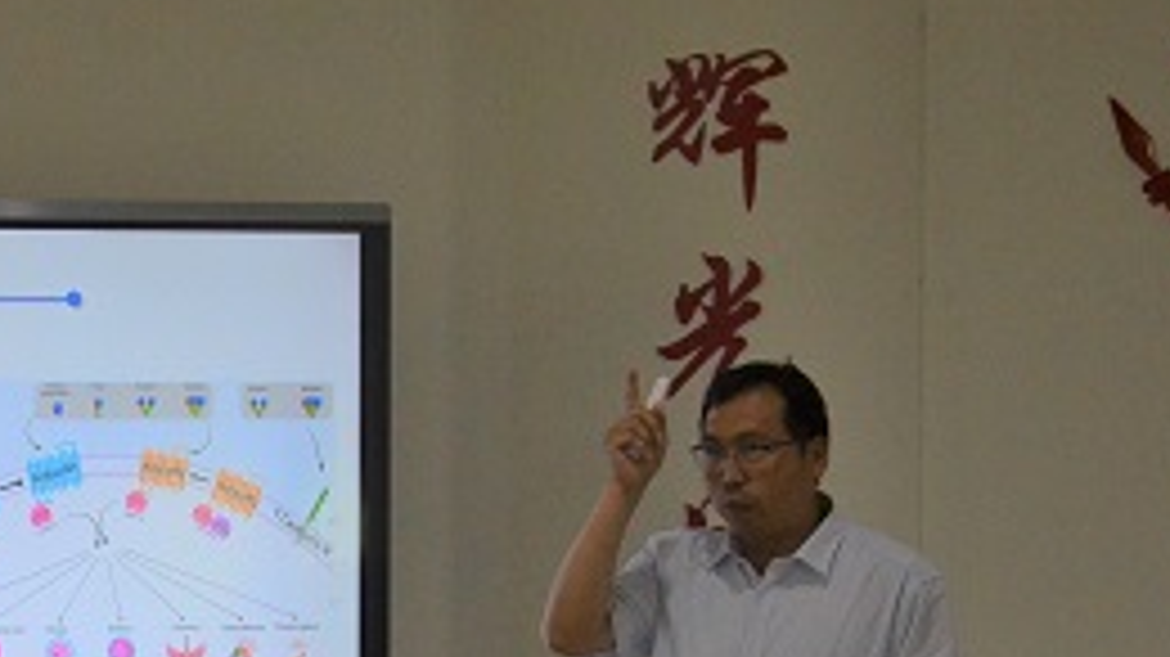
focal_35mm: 152
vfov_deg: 7.9
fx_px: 4714
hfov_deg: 13.8
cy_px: 776
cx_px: -153
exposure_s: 1/400
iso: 1600
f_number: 4.8
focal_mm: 42
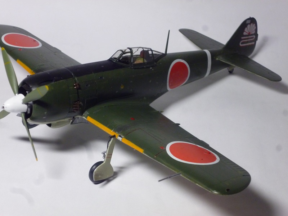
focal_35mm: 70
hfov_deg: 27.8
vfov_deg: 21.0
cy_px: 108
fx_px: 582
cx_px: 144
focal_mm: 12.5
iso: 400
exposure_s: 1/30
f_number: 5
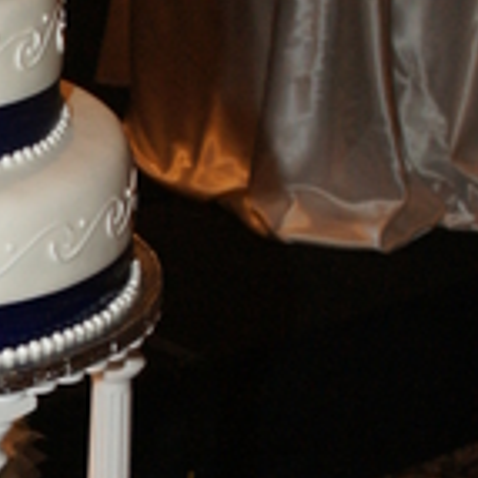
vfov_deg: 10.9
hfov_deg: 10.7
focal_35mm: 160
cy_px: 321
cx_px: -134
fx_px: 2500
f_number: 5.6
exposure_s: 1/60
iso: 800
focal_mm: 35
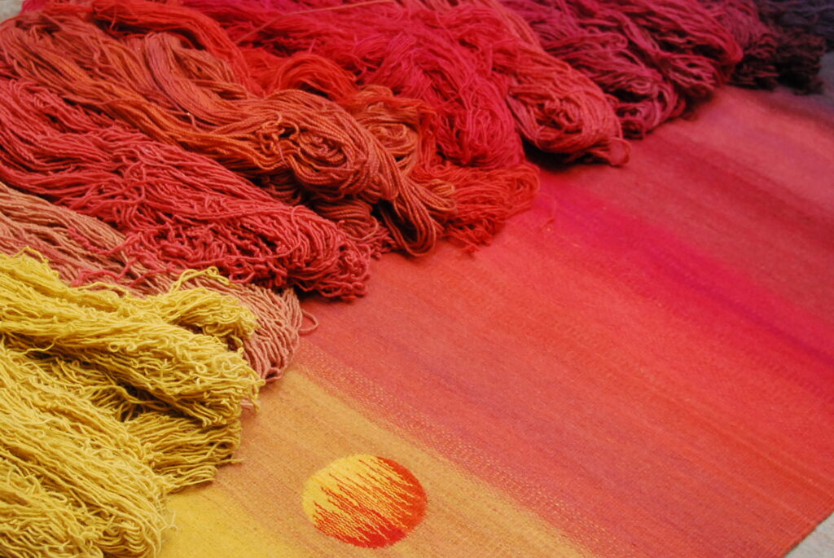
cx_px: 417
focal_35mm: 72
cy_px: 279
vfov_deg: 19.0
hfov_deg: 28.0
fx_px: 1670
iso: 1600
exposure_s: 1/200
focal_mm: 48
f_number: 4.5
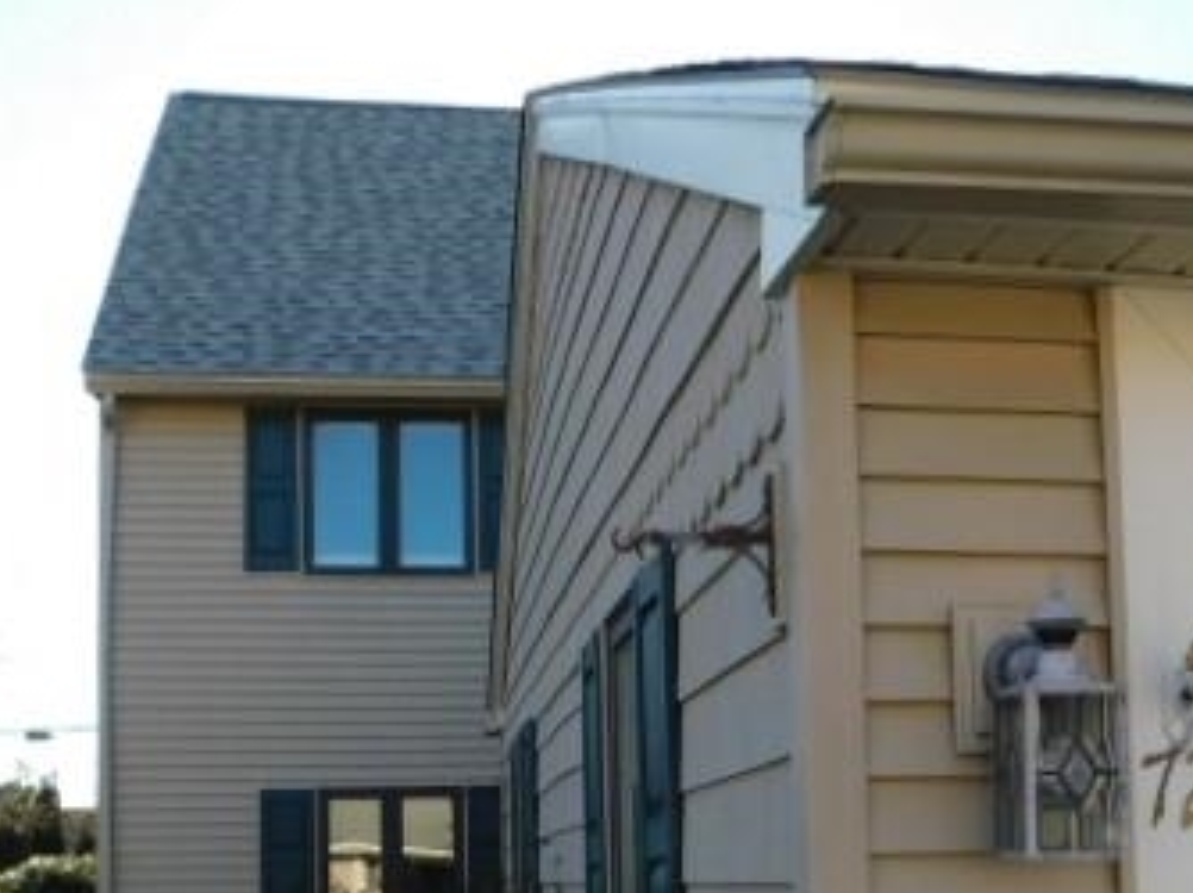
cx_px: 614
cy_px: 789
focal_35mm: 46
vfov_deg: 30.2
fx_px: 1584
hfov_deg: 41.3
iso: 125
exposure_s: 1/640
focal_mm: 4.1
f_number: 3
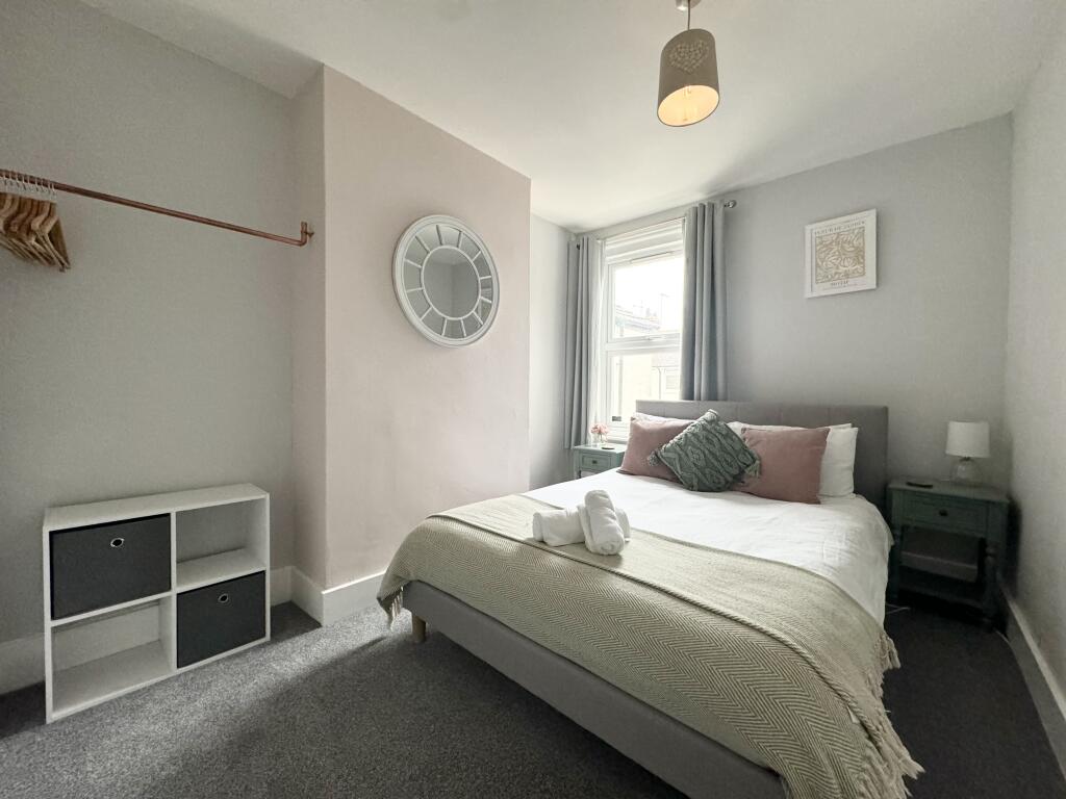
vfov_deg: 85.7
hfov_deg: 102.1
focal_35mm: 14
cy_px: 400
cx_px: 533
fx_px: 431
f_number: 2.2
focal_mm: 2.22
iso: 320
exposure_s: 1/100
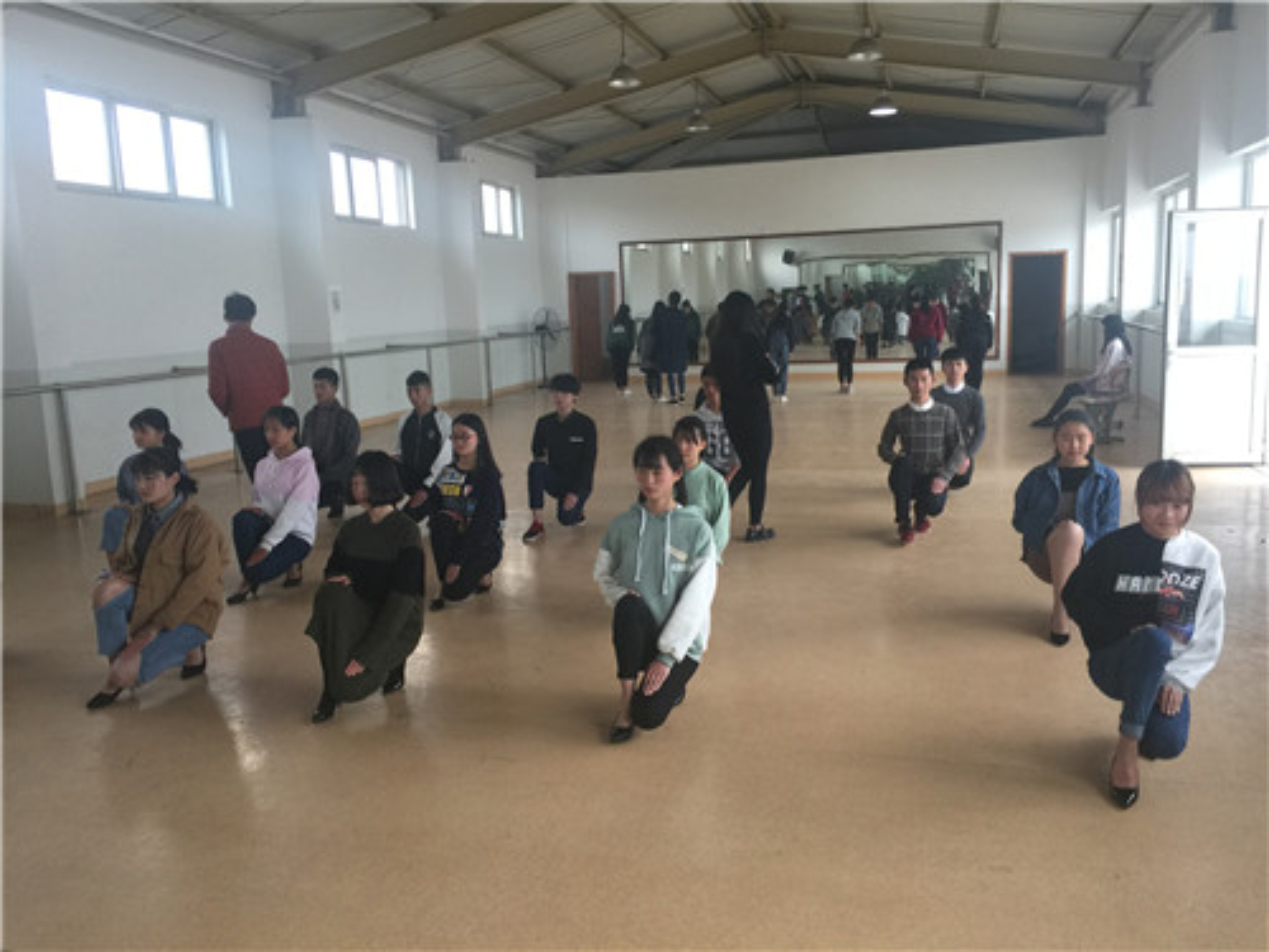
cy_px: 476
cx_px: 634
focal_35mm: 29
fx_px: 1063
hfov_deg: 61.7
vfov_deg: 48.2
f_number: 2.2
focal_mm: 4.15
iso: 50
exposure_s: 1/33
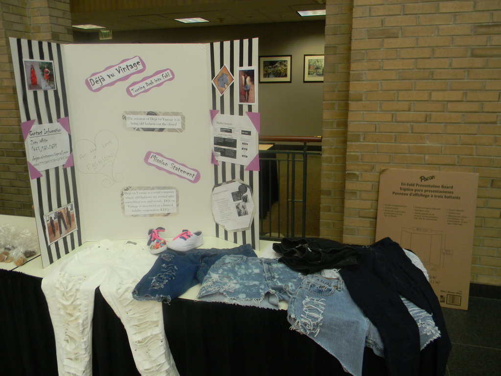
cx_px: 250
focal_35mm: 28
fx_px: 405
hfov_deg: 63.4
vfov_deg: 49.7
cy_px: 188
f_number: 3.5
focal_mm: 5
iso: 219
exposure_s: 1/30
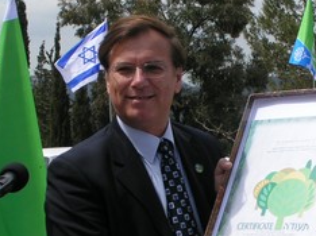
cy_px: 138
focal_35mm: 131
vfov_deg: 11.3
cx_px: 188
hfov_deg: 15.1
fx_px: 1195
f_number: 6.3
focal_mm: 10.5
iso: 50
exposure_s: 1/320
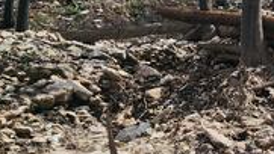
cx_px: 338
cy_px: 47
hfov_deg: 34.1
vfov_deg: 25.3
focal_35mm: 47
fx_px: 342
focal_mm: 2.2
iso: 50
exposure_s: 1/3300
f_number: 2.2
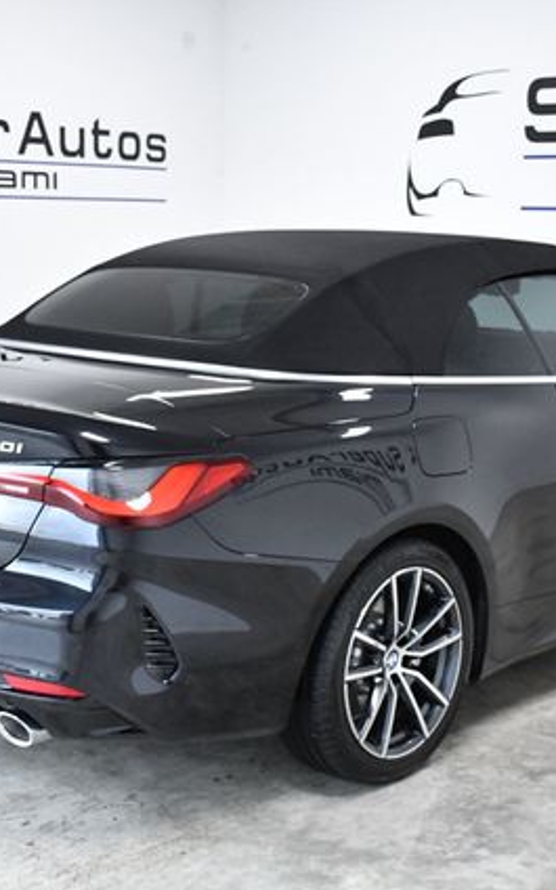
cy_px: 445
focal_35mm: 60
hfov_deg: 21.6
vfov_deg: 34.0
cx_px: 292
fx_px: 1455
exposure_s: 1/250
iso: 2500
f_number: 8
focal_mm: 26
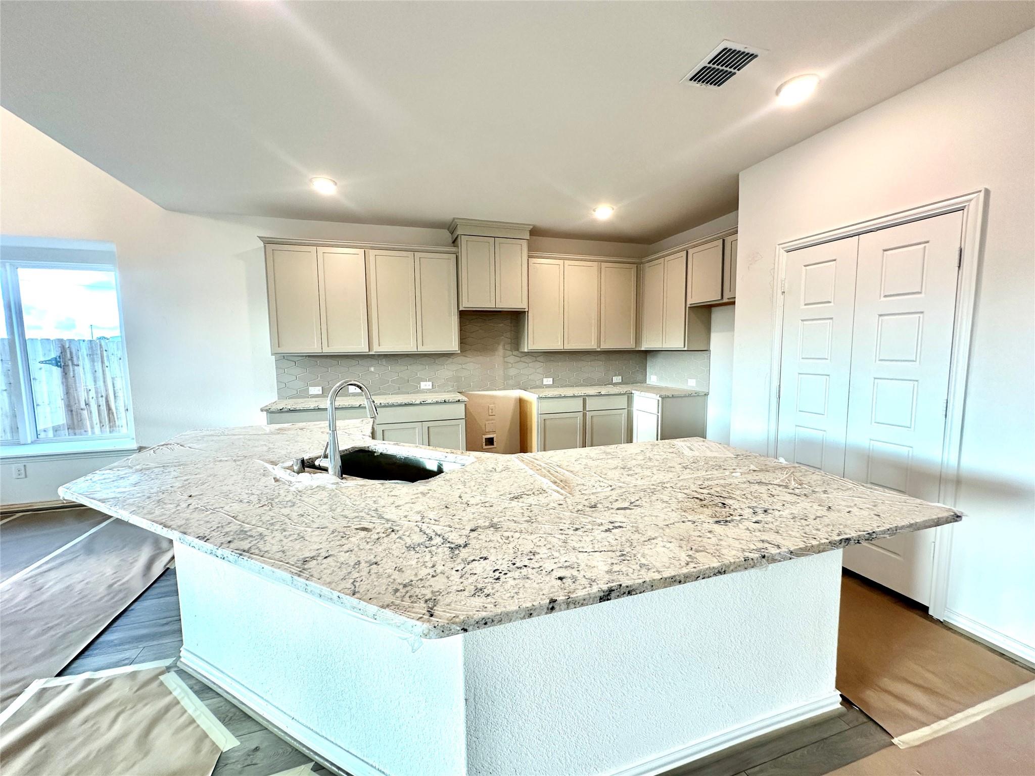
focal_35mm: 14
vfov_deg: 85.7
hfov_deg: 102.1
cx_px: 518
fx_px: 419
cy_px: 388
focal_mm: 2.22
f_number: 2.2
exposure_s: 1/120
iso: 125
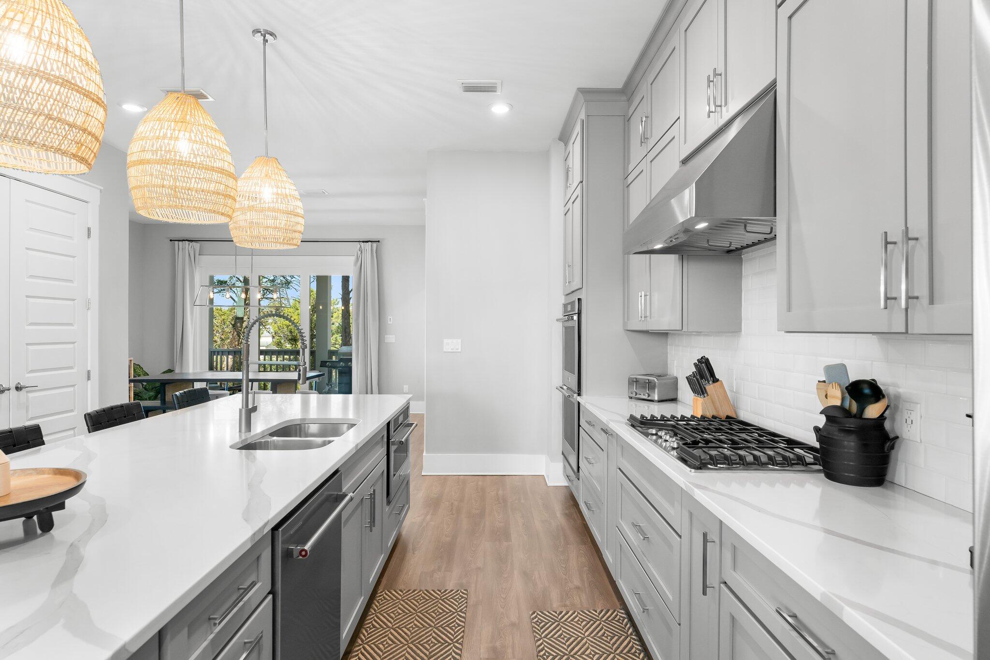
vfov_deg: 64.0
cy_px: 330
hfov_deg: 86.3
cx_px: 495
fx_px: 528
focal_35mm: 19
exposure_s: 1/30
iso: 400
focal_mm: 19.2
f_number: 8
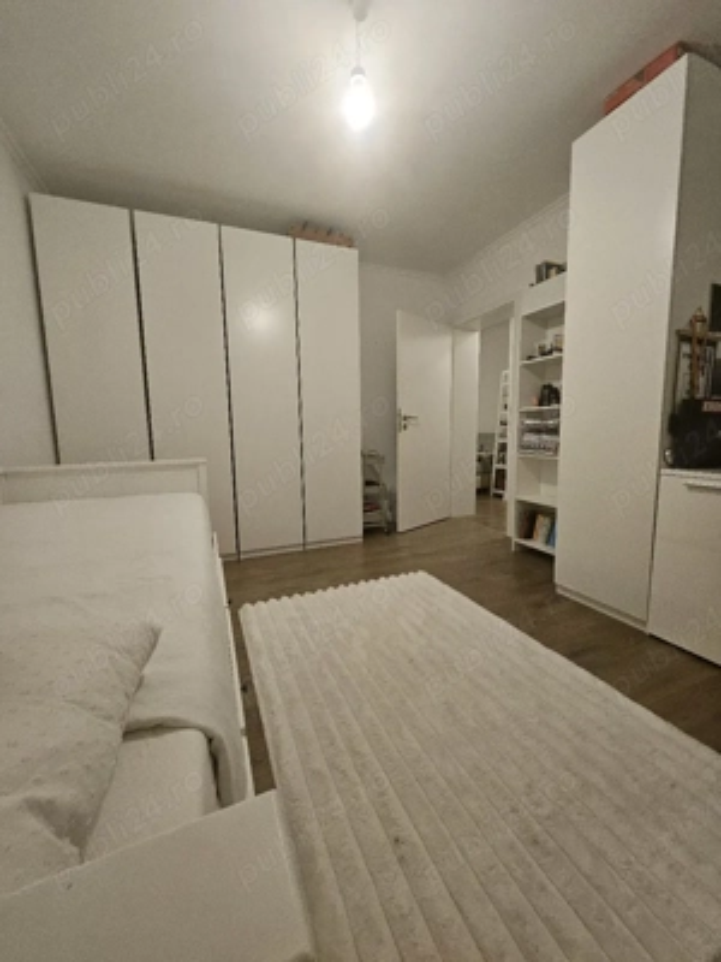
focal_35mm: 13
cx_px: 360
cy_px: 481
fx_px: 361
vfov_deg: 106.2
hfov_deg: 89.9
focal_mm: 1.74
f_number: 2.2
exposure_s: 1/50.3
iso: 320
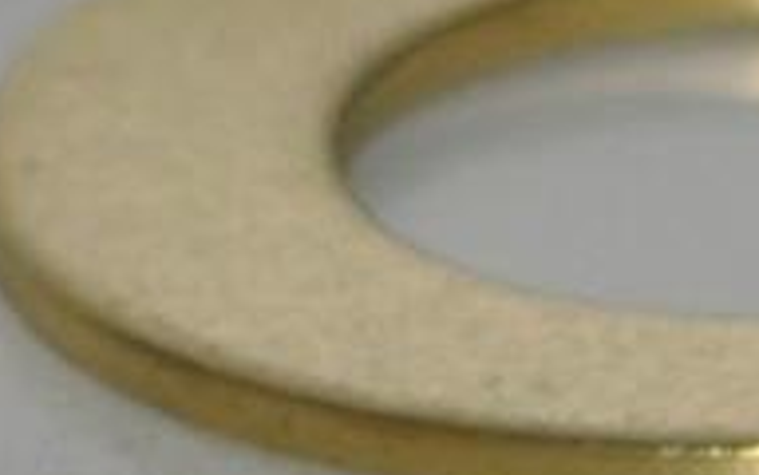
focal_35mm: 1070
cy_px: 238
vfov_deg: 1.2
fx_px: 22133
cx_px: 795
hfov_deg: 2.0
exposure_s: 1/60
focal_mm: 300
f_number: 5.6
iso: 800
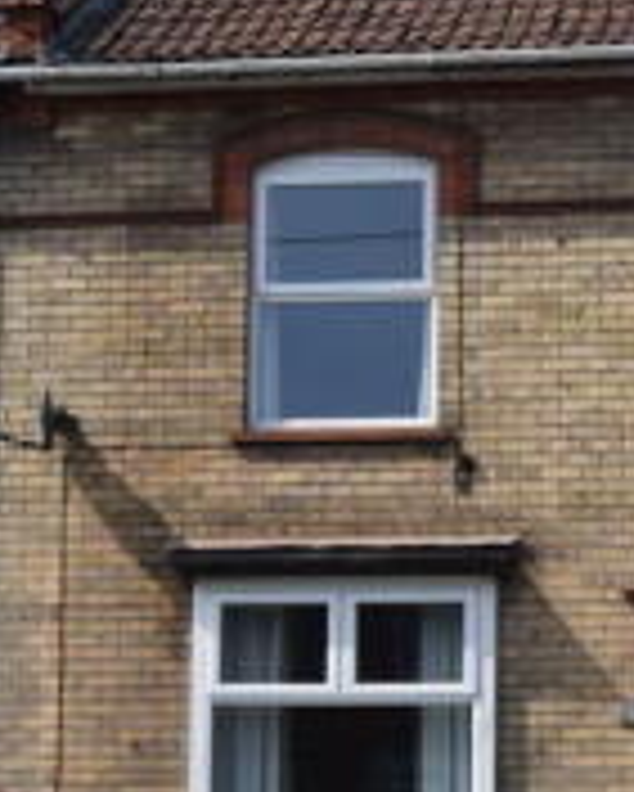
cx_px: 533
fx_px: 2461
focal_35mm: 105
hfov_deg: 14.6
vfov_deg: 18.2
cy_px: 488
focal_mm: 20
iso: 200
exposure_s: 1/400
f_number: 10
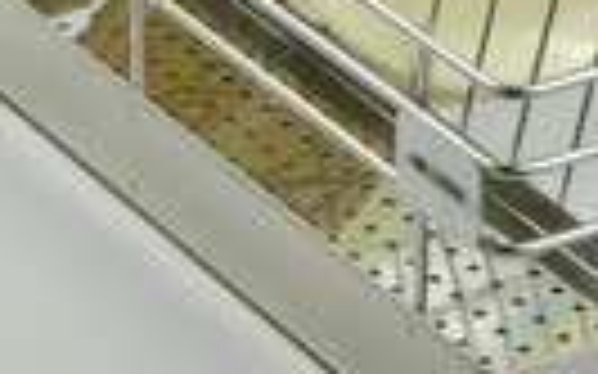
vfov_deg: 4.4
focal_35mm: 298
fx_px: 4855
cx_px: 620
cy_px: -104
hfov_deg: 7.0
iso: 200
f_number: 22
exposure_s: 1/125
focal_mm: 52
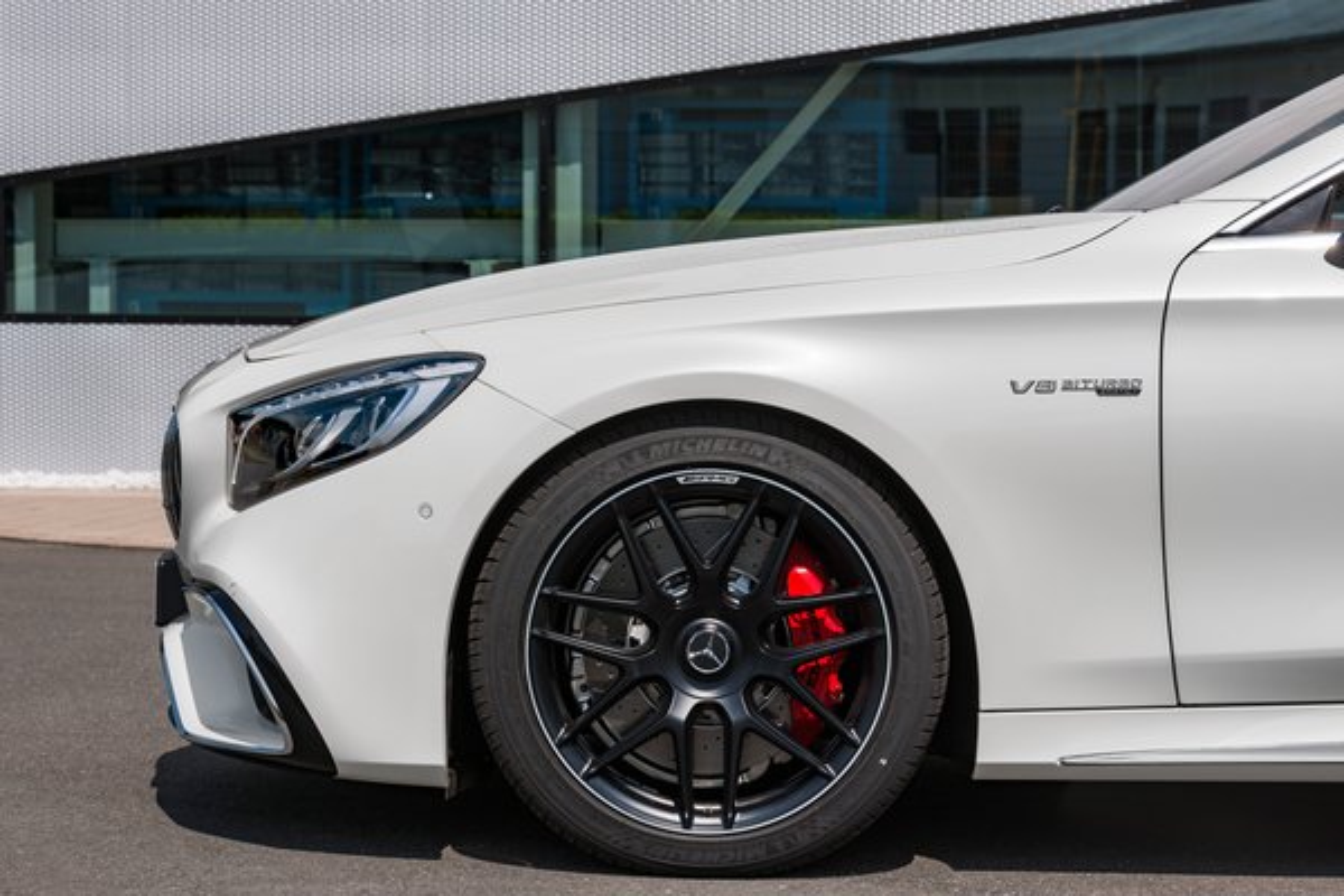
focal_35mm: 92
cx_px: 672
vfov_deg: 14.9
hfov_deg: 22.1
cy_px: 448
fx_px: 3434
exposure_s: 1/400
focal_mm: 92
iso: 100
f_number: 8
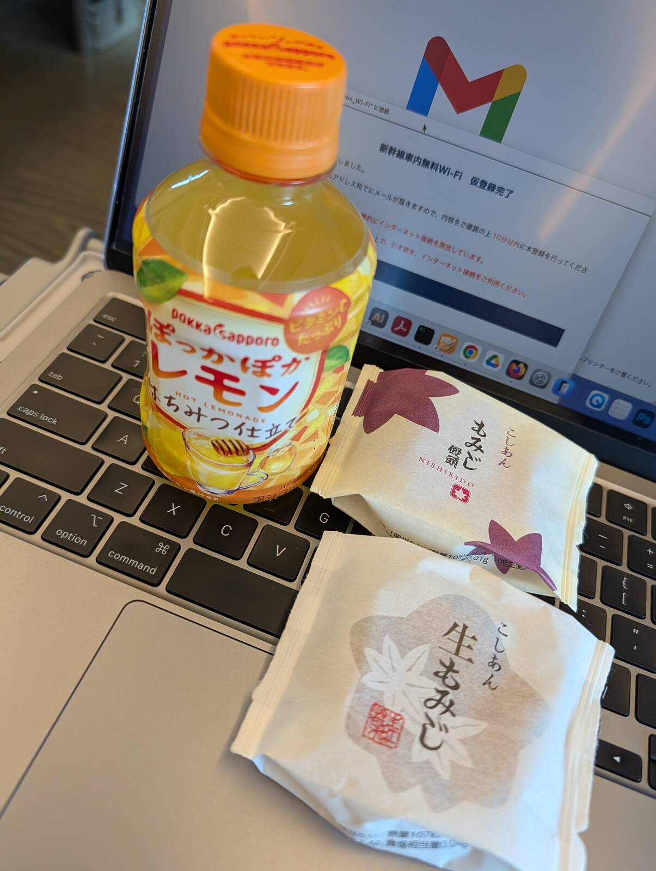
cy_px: 436
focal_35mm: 24
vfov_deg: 71.5
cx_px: 328
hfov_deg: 56.9
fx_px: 605
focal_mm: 6.9
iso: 707
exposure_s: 1/724
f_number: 1.68
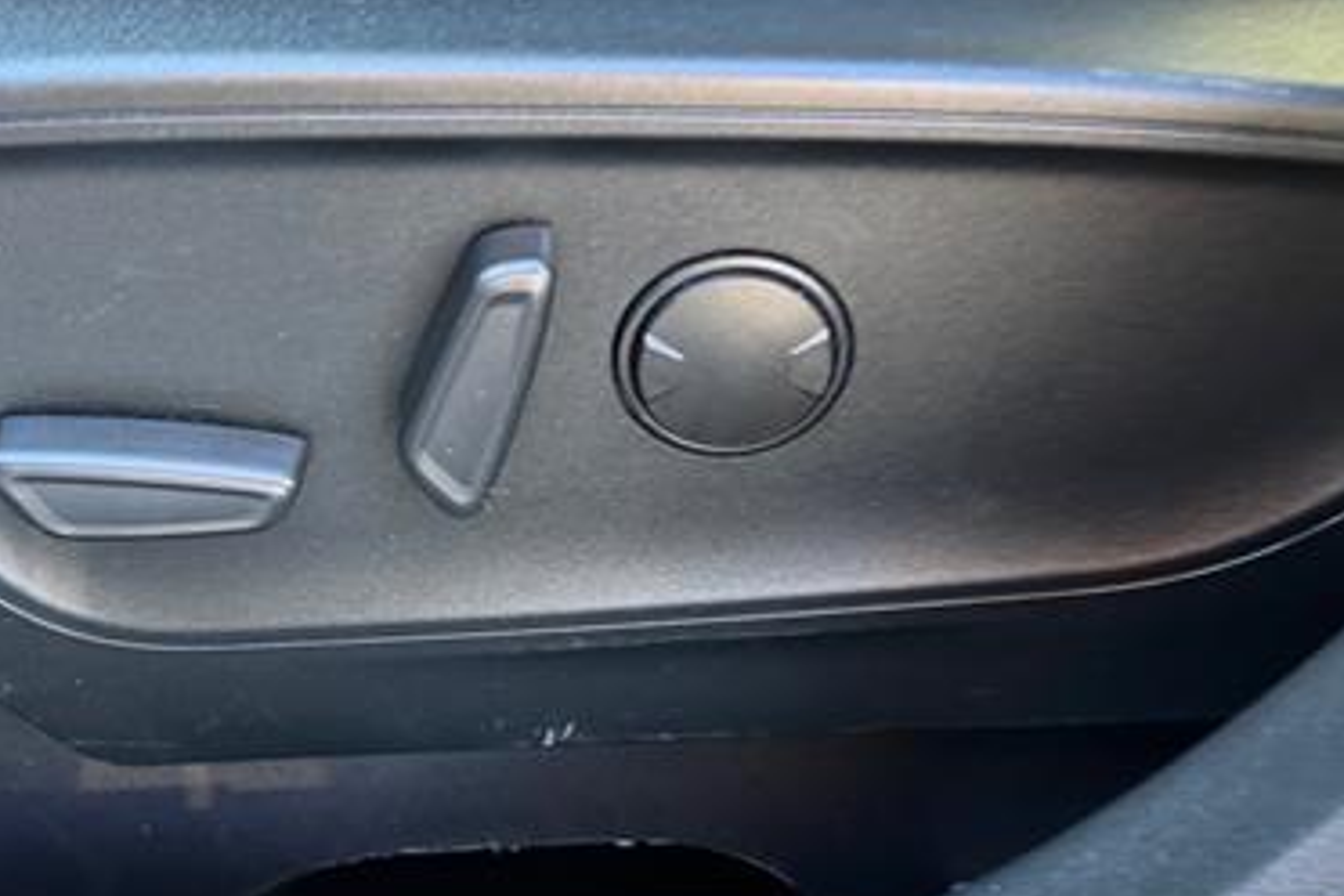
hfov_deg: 45.3
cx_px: 567
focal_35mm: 43
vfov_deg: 31.1
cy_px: 535
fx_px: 1605
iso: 250
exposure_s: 1/60
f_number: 1.78
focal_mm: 6.76
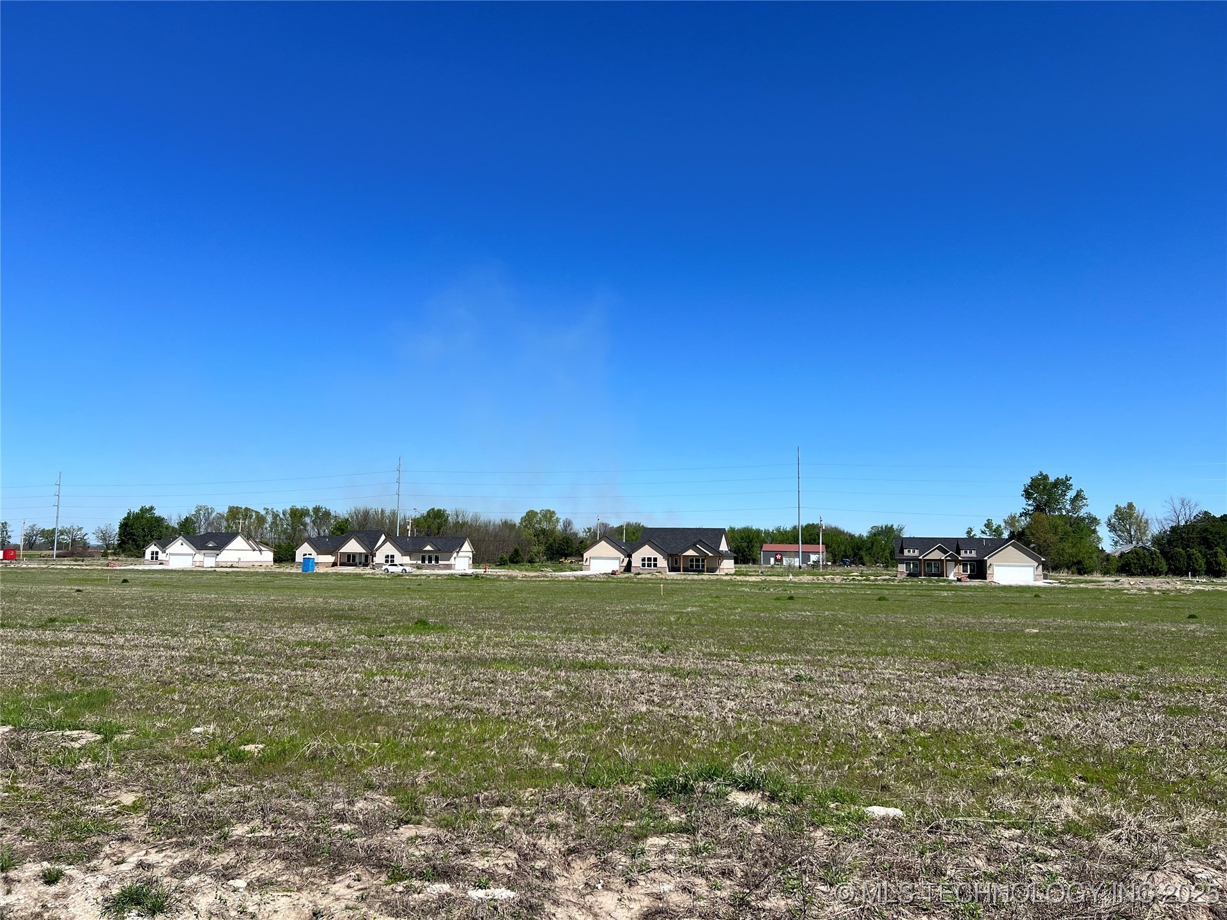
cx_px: 614
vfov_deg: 53.1
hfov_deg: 67.3
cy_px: 460
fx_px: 922
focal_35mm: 26
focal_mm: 5.7
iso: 50
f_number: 1.5
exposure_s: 1/5882
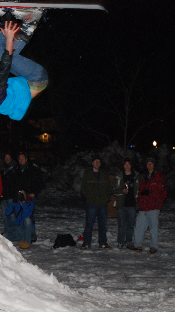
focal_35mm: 104
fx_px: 858
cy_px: 156
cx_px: -9
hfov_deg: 11.5
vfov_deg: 20.6
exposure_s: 1/60
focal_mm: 44
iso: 1100
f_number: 4.5
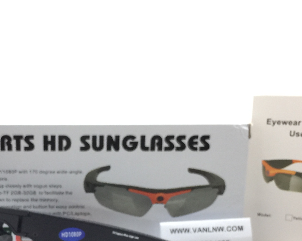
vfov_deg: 23.6
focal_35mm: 62
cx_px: 74
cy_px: 238
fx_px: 554
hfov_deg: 30.0
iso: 40
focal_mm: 4.15
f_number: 2.2
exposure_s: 1/33
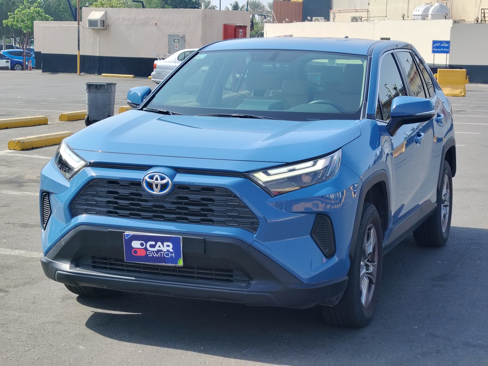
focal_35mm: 71
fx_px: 1001
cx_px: 244
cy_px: 183
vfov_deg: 20.7
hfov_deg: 27.4
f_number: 1.75
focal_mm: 5.25
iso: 100
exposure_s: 1/920
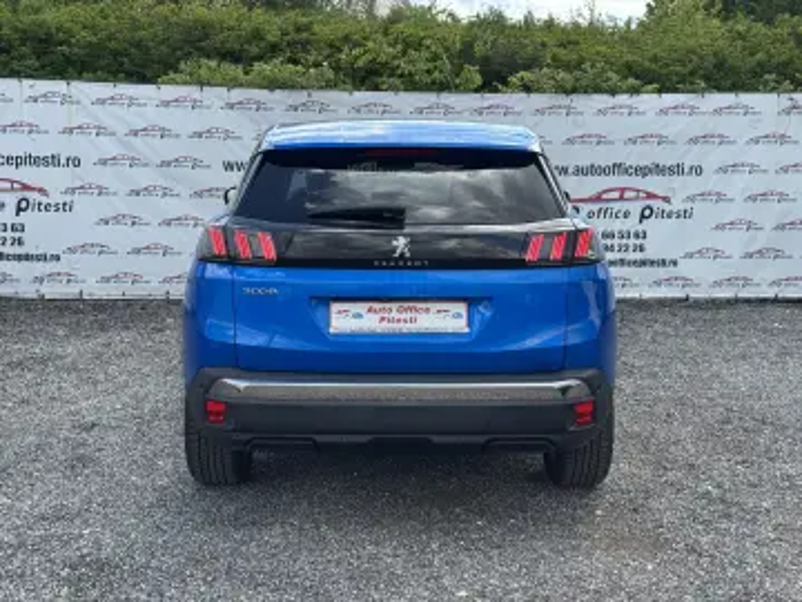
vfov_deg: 30.3
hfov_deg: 39.7
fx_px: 1112
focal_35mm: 48
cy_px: 301
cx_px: 401
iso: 64
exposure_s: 1/1287
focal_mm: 6.76
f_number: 1.78
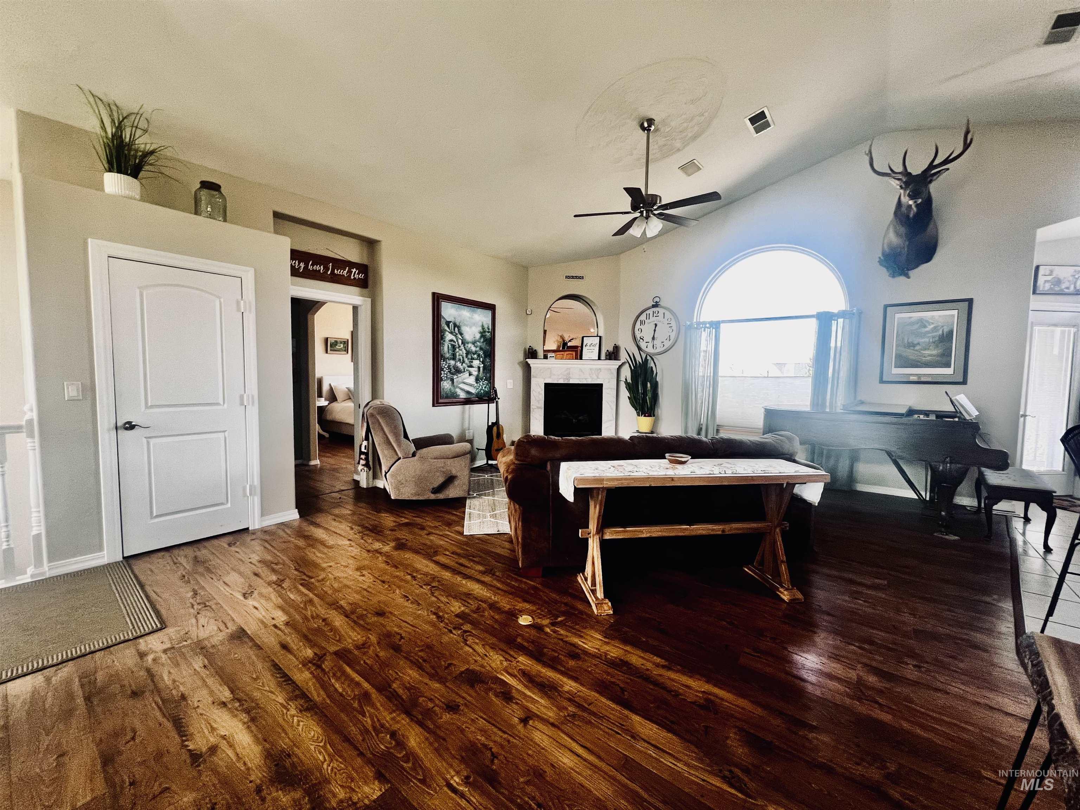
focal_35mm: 13
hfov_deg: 106.2
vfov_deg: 89.9
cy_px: 405
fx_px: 406
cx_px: 540
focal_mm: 1.57
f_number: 1.8
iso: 160
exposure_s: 1/60
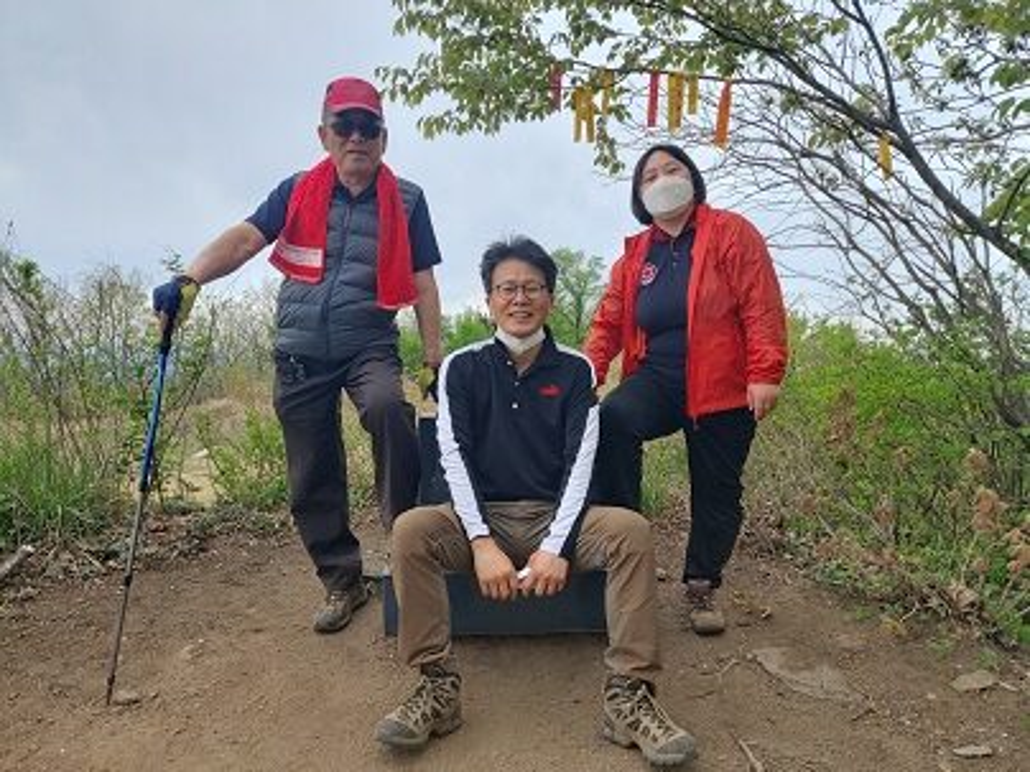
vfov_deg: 54.9
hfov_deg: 69.4
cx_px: 515
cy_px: 386
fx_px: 744
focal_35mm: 25
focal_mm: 4.58
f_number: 2
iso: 50
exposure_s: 1/556
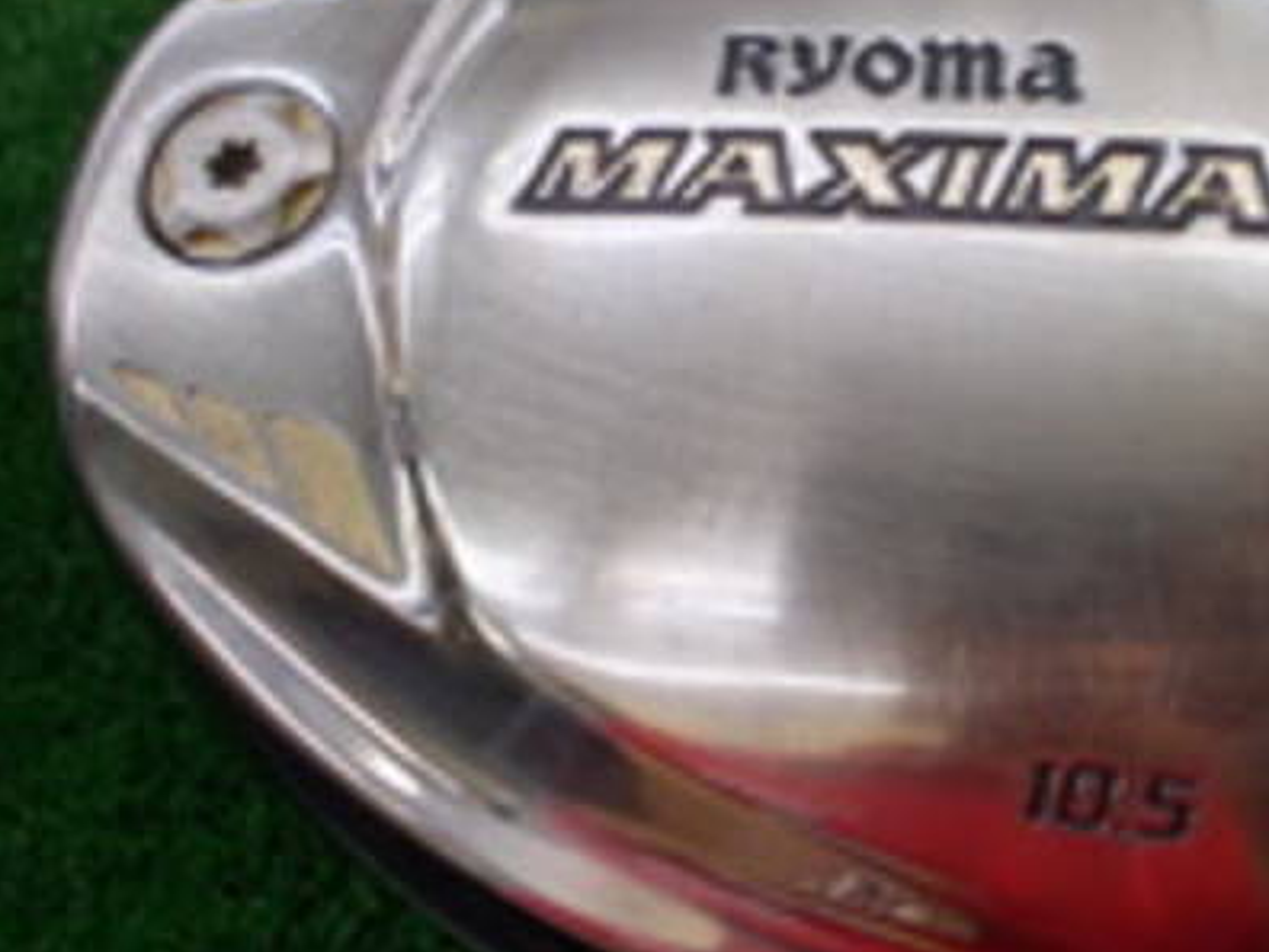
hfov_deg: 44.3
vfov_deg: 34.0
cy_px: 317
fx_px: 1540
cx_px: 811
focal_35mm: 42
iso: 80
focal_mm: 4.6
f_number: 3.2
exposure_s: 1/30
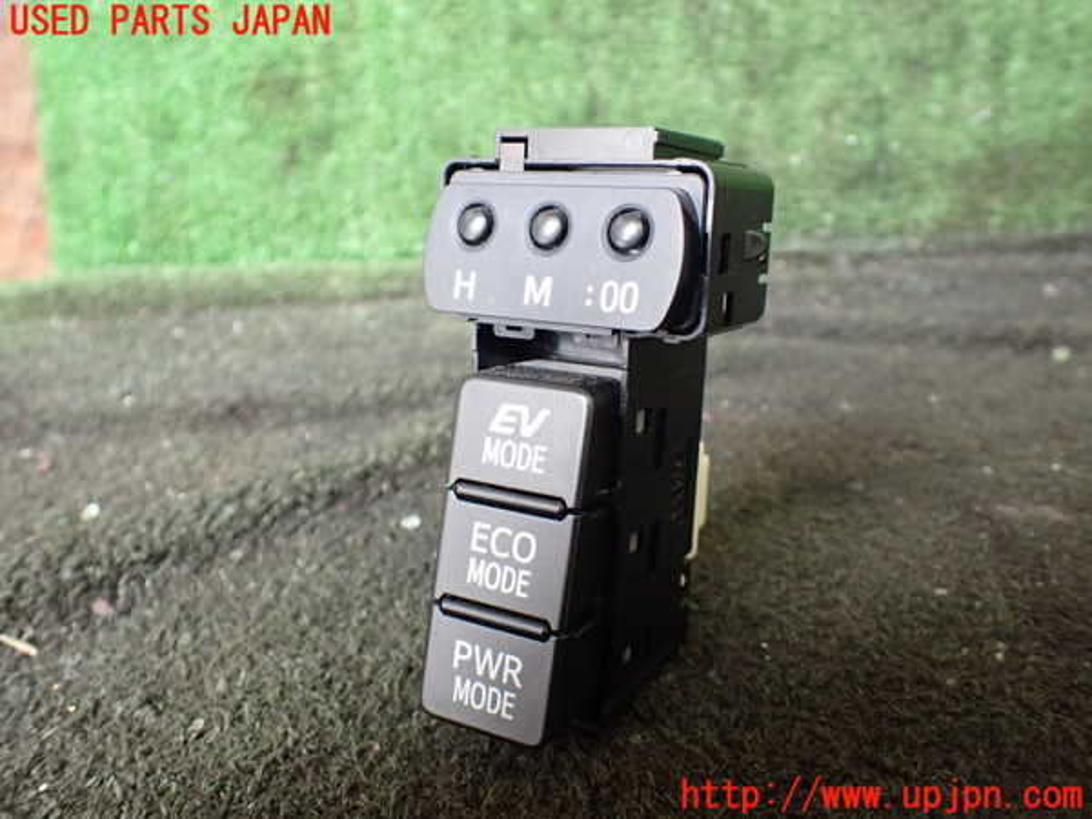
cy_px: 410
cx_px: 546
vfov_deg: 46.8
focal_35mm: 30
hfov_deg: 60.0
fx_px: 946
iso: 640
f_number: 2.3
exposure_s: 1/125
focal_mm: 5.4
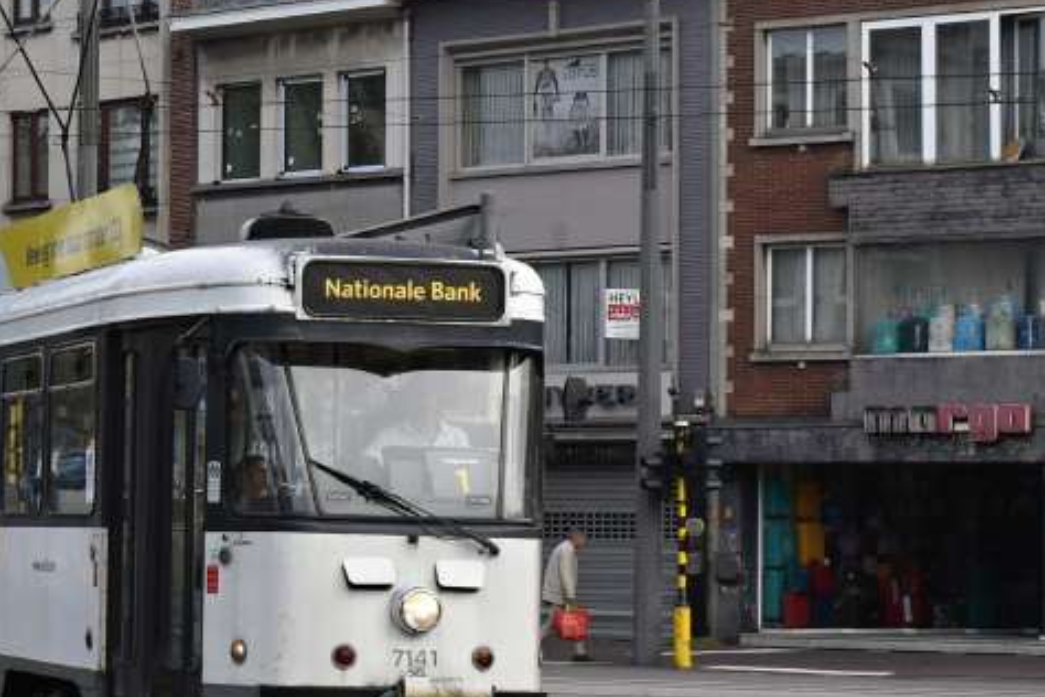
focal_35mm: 140
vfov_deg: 9.8
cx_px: -18
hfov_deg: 14.4
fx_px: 4064
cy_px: 325
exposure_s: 1/250
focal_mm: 34
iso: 360
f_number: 8
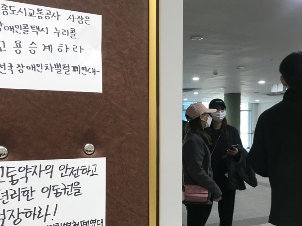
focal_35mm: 40
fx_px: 349
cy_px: 141
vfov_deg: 35.8
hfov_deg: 46.7
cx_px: 173
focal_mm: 3.99
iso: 32
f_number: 1.8
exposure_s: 1/30
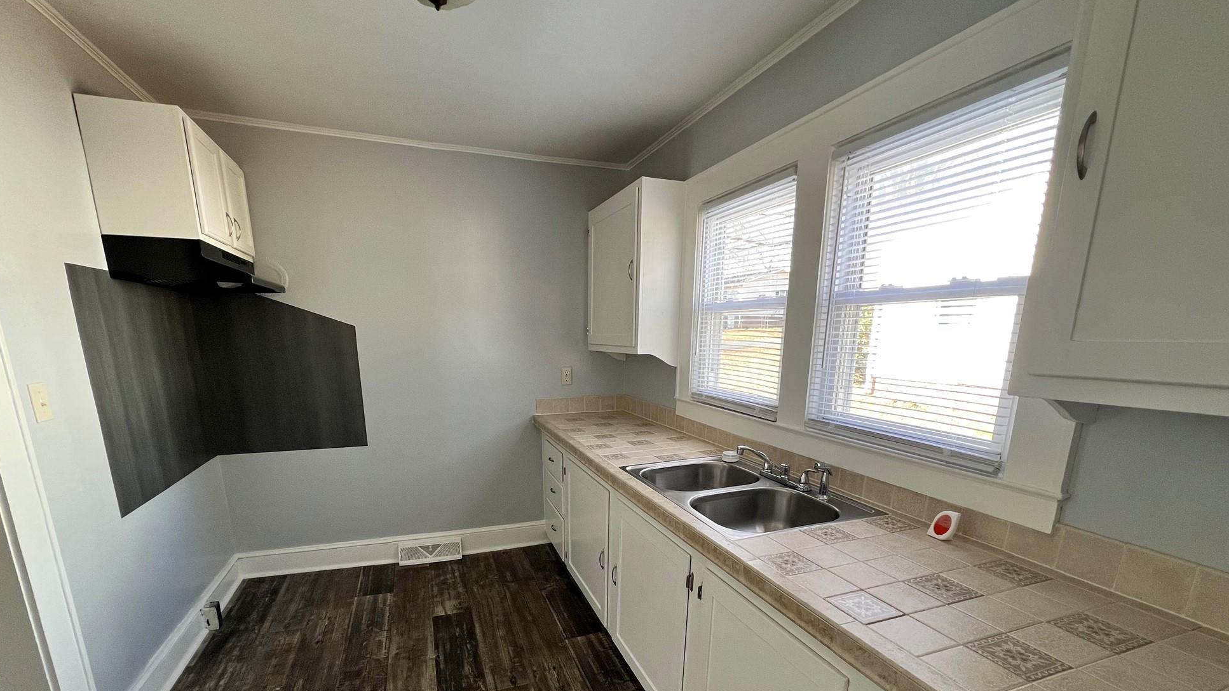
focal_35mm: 15
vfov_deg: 68.6
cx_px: 601
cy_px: 460
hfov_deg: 103.0
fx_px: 489
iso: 160
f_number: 1.8
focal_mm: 1.57
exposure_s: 1/99
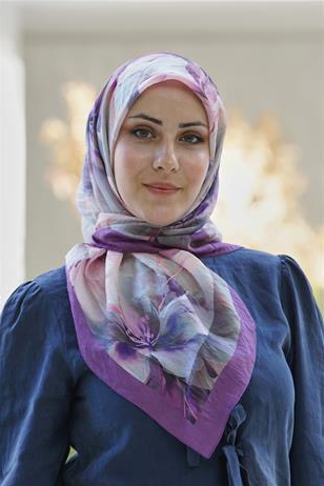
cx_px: 162
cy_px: 243
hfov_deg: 6.8
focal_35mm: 201
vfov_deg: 10.2
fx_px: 2713
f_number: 5.6
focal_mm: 200
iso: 500
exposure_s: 1/125
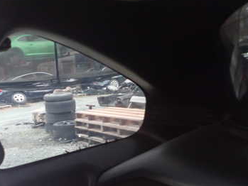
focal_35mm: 43
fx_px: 308
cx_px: 45
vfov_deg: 33.5
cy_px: 109
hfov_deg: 41.7
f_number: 2
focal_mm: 4.5
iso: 500
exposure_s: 1/30
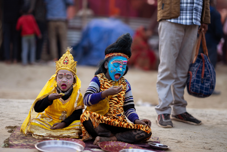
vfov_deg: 16.1
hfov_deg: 23.9
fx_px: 536
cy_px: 76
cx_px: 114
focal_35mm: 85
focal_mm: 85
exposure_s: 1/320
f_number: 1.4
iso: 100
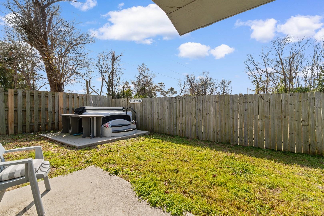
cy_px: 108
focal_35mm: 15
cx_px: 162
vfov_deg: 77.3
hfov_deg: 100.4
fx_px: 135
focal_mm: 10
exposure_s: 1/125
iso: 100
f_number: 5.6
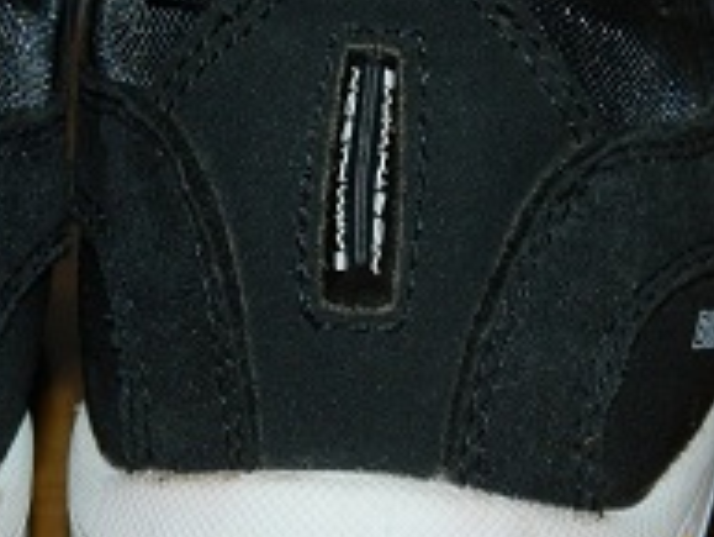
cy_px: 172
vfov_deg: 8.2
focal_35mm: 181
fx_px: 3736
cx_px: 100
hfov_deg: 10.9
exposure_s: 1/30
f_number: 4
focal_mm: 12.6
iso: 200
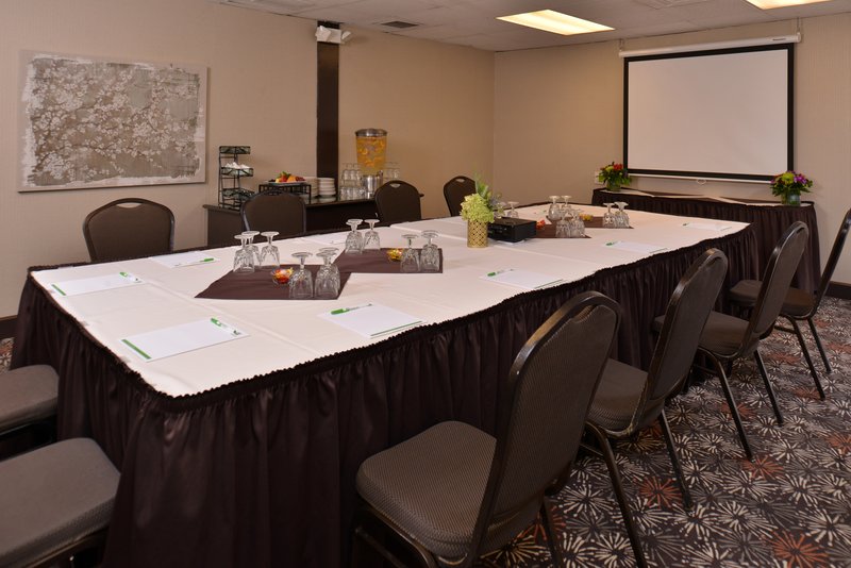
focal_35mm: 24
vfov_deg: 53.2
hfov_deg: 73.7
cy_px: 284
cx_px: 426
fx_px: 568
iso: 400
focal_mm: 24
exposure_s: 1/60
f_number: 8
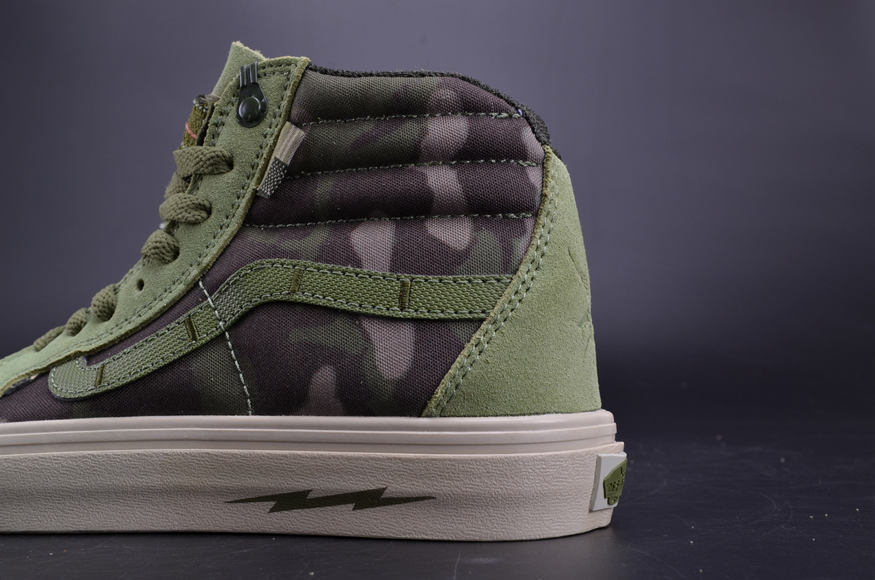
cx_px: 438
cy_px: 290
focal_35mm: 45
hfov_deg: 43.7
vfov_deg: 29.7
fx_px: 1092
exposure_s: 1/125
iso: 125
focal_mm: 30
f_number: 11
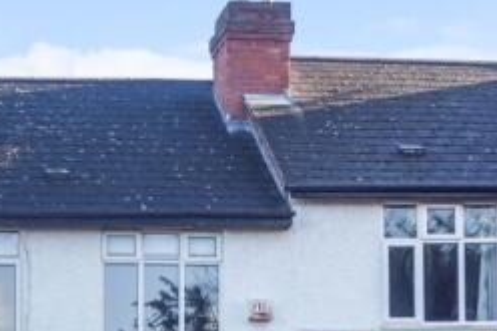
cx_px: 34
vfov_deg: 11.3
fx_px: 1642
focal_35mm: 119
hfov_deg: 16.9
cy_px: 400
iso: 100
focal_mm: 30
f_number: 7.1
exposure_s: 1/80
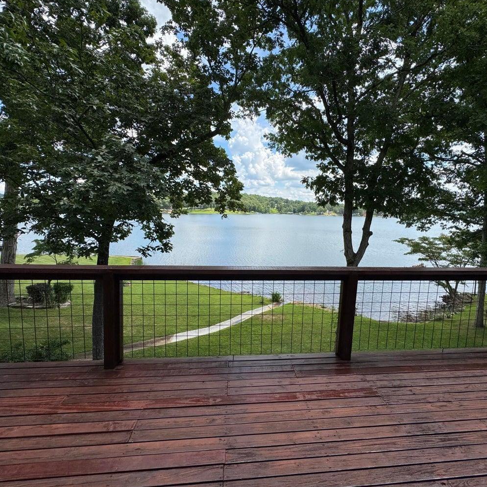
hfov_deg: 83.8
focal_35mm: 17
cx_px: 264
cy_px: 238
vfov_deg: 84.0
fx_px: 271
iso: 50
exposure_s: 1/1217
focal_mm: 2.22
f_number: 2.2
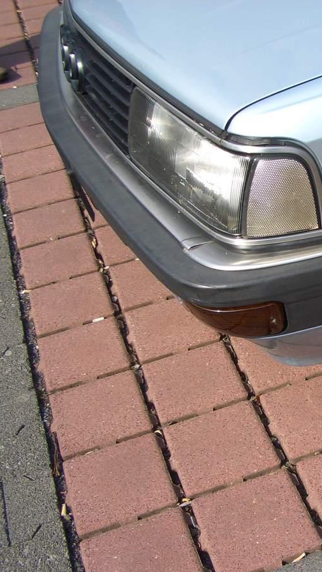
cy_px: 286
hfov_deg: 22.1
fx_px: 774
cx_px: 360
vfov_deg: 40.6
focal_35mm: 51
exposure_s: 1/320
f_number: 4.3
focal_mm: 5.8
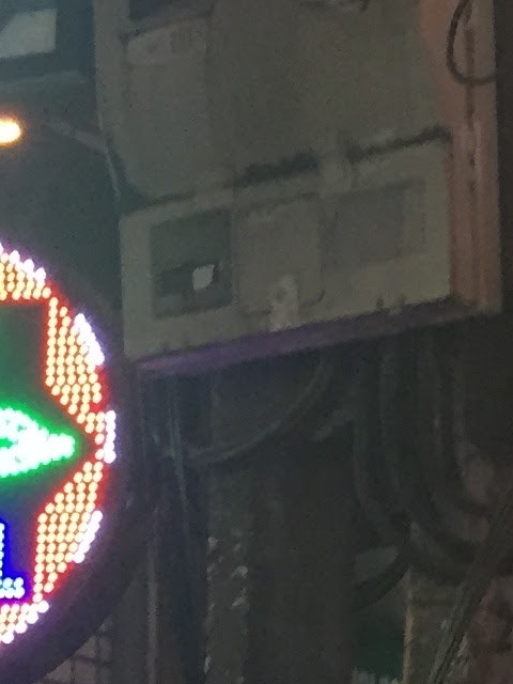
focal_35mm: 148
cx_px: -178
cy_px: 1008
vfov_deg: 12.7
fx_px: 2924
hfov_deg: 9.8
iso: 160
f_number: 2.2
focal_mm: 4.15
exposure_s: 1/33
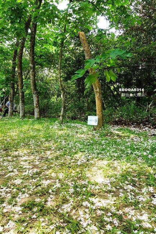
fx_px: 156
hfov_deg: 53.1
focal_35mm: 24
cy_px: 117
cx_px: 78
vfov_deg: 73.8
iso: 125
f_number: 5
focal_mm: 8.8
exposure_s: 1/80
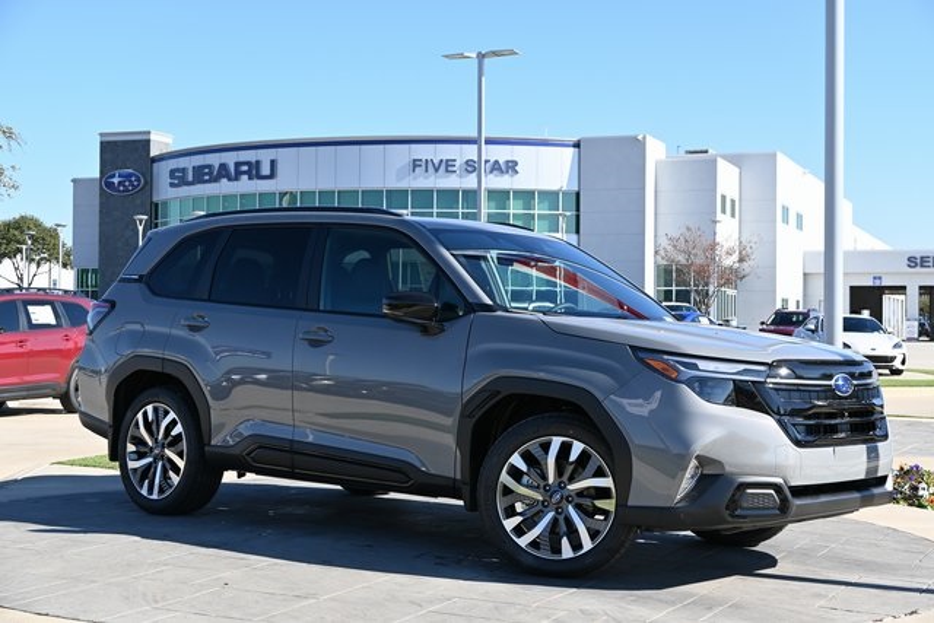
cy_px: 312
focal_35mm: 52
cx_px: 467
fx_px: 1362
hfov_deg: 37.8
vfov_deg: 25.8
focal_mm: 35
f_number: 6.3
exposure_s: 1/320
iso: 100
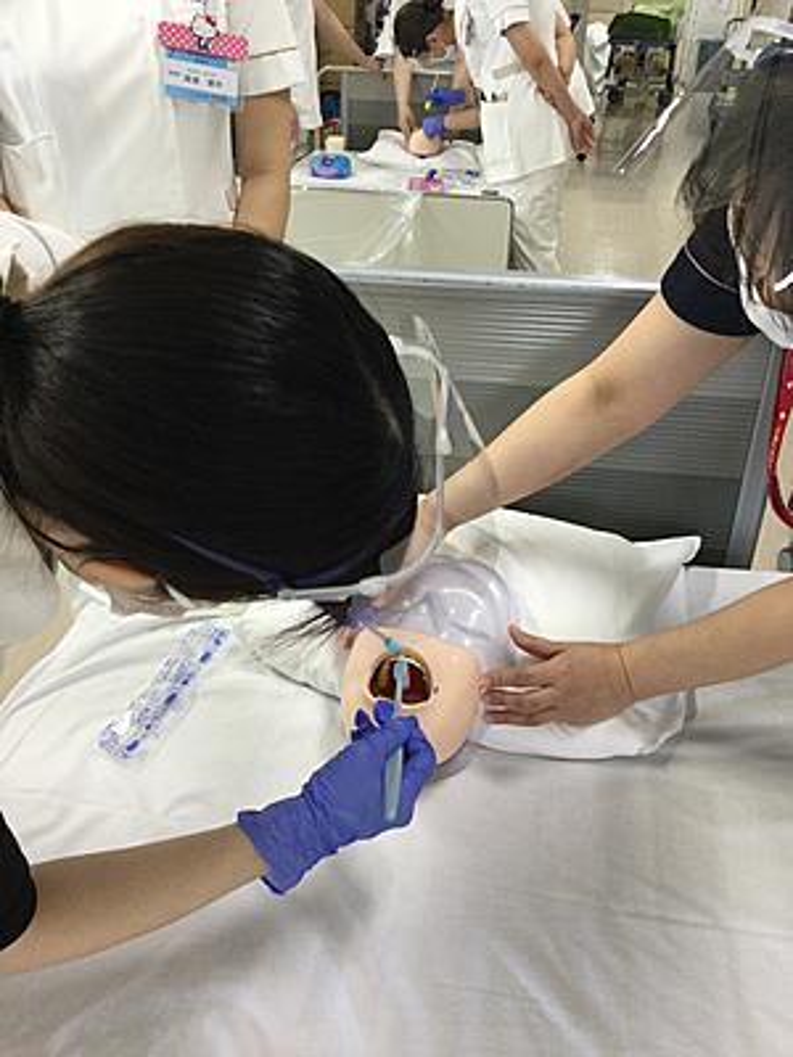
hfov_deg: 45.4
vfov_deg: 58.4
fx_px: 947
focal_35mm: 31
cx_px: 396
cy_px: 528
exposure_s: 1/30
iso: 80
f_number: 2.4
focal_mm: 3.3
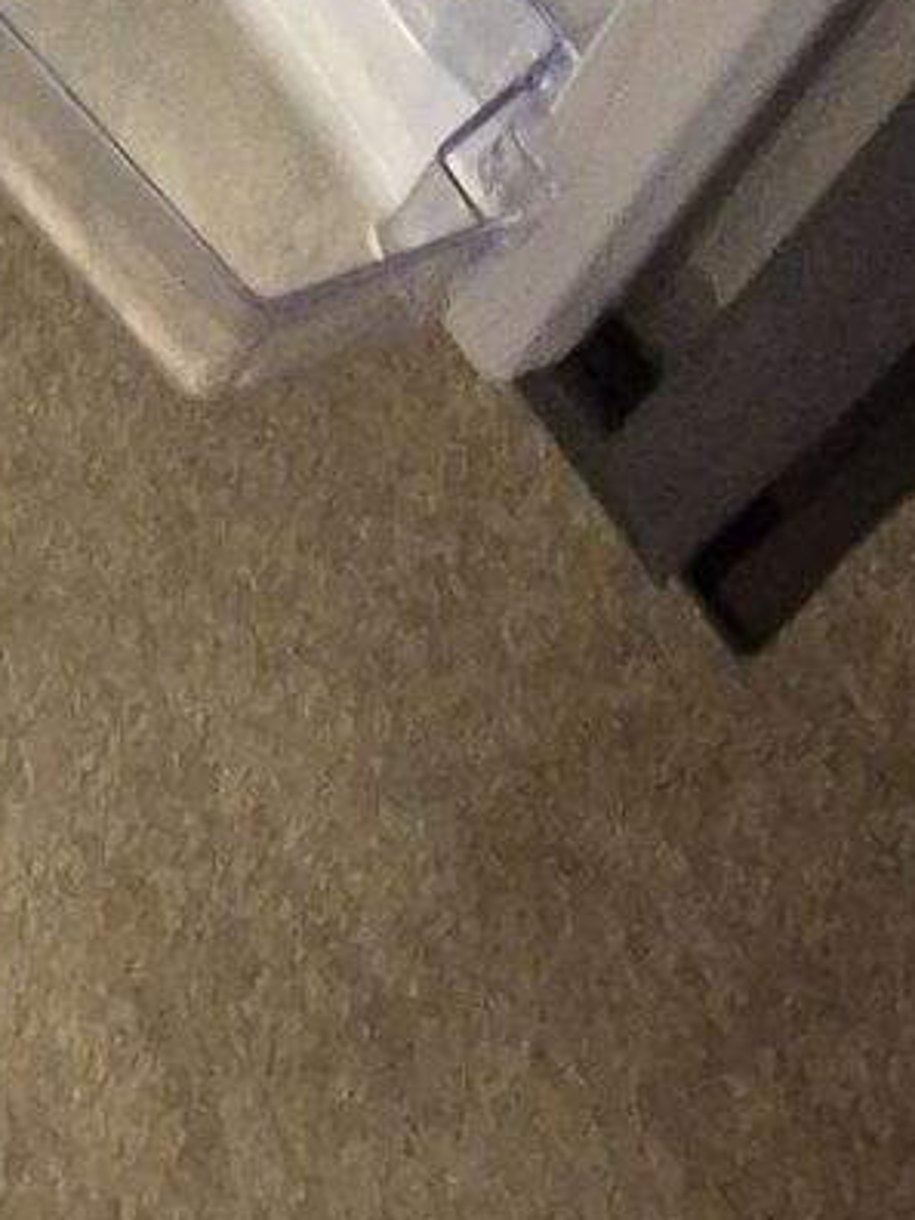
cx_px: -727
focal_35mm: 84
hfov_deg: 15.2
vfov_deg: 11.6
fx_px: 2960
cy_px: -2412
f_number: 2.2
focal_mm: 2.2
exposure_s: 1/50
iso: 400
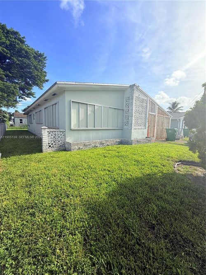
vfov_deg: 102.1
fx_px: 111
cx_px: 103
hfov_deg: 85.7
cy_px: 138
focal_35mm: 14
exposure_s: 1/779
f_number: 2.2
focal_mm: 2.22
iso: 20
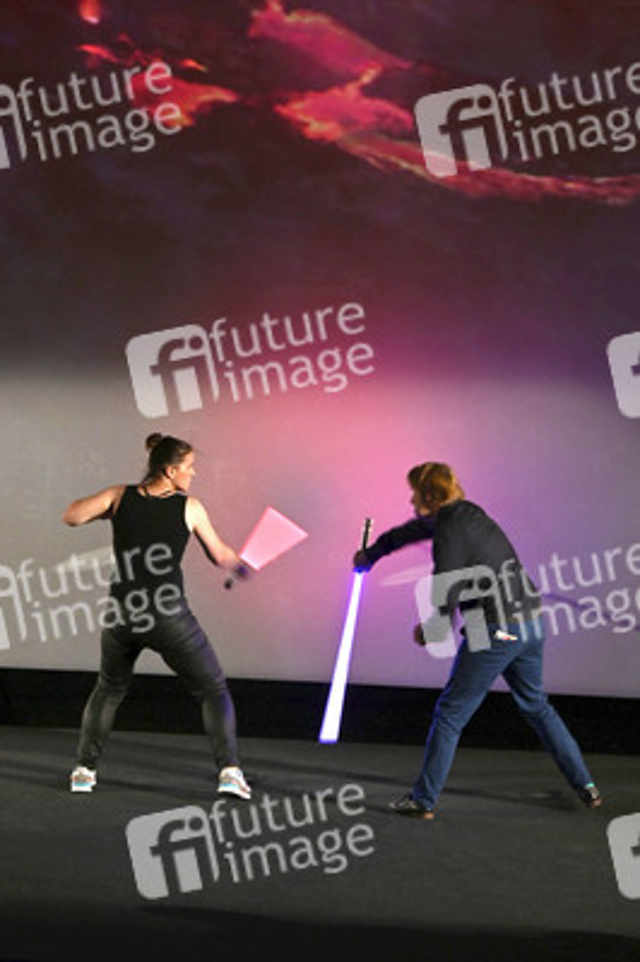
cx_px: 320
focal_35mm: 150
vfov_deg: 13.7
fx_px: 4007
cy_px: 481
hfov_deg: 9.1
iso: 3200
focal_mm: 150
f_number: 6.3
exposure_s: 1/60
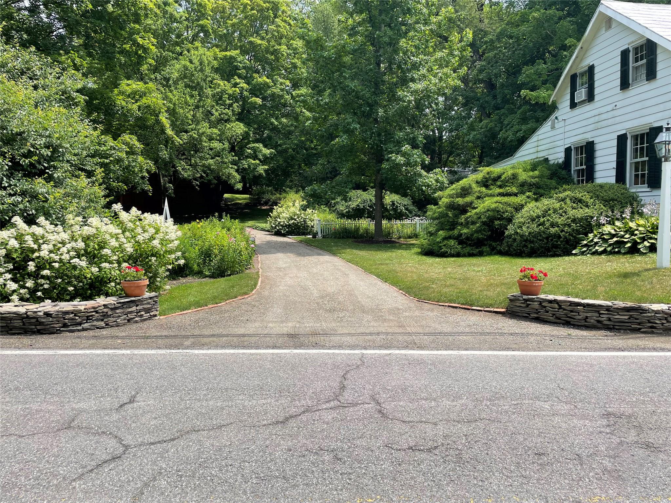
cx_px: 336
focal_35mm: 26
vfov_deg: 53.1
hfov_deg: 67.3
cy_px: 252
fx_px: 504
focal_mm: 4.2
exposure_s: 1/2212
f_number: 1.6
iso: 32
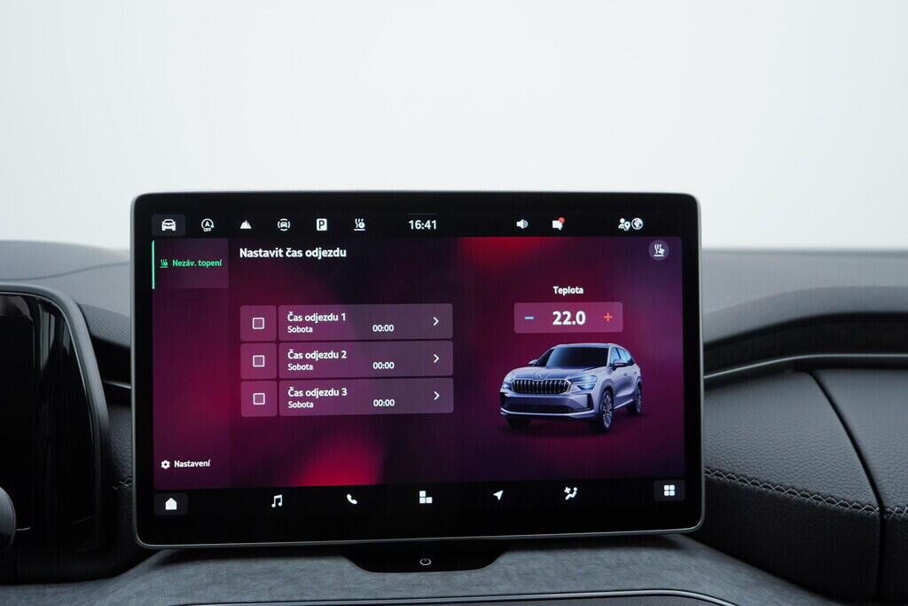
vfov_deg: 36.9
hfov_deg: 53.1
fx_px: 908
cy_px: 303
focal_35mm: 36
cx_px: 454
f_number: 3.5
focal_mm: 24
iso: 125
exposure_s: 1/60
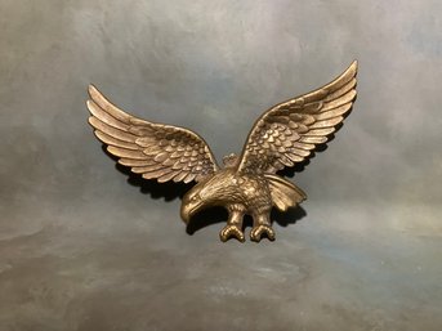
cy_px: 166
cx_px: 221
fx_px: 396
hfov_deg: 58.4
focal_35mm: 31
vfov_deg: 45.4
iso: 400
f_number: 2.4
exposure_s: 1/40
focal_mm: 3.3
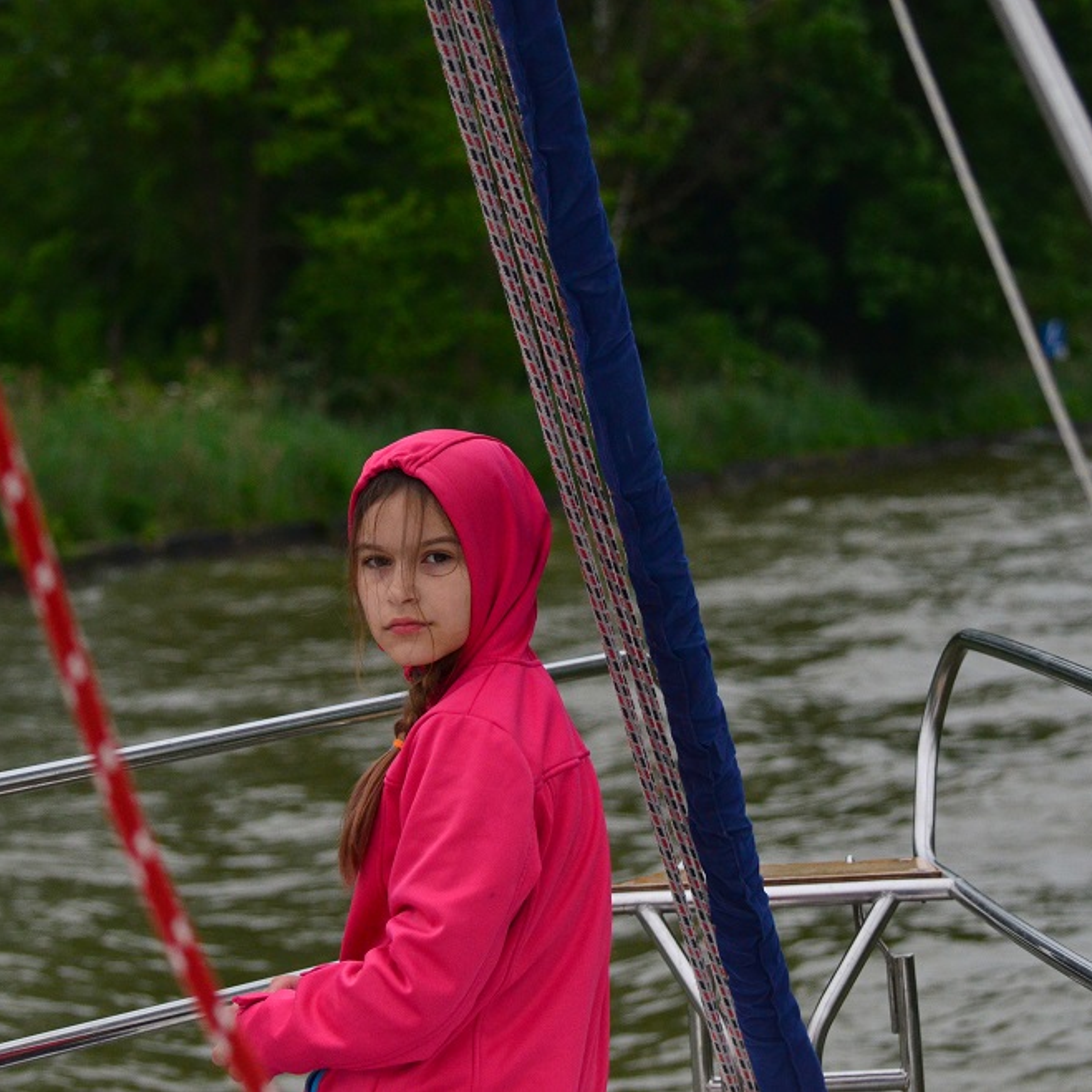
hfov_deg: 12.9
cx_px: 586
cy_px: 546
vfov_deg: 12.9
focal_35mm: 135
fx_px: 4818
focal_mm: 70
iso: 1250
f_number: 4.5
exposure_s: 1/5000
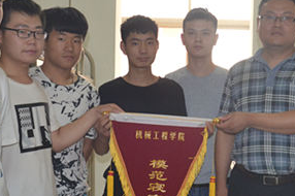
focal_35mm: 77
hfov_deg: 26.0
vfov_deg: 17.3
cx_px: 216
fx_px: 632
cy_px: 187
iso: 800
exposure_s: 1/60
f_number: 3.8
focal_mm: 21
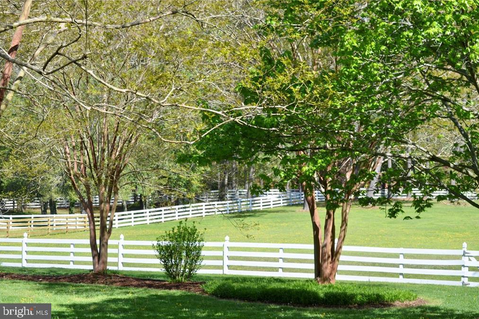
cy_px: 160
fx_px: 1111
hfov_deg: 24.3
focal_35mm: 84
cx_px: 242
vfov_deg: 16.4
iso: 140
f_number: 8
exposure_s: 1/250
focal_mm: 55
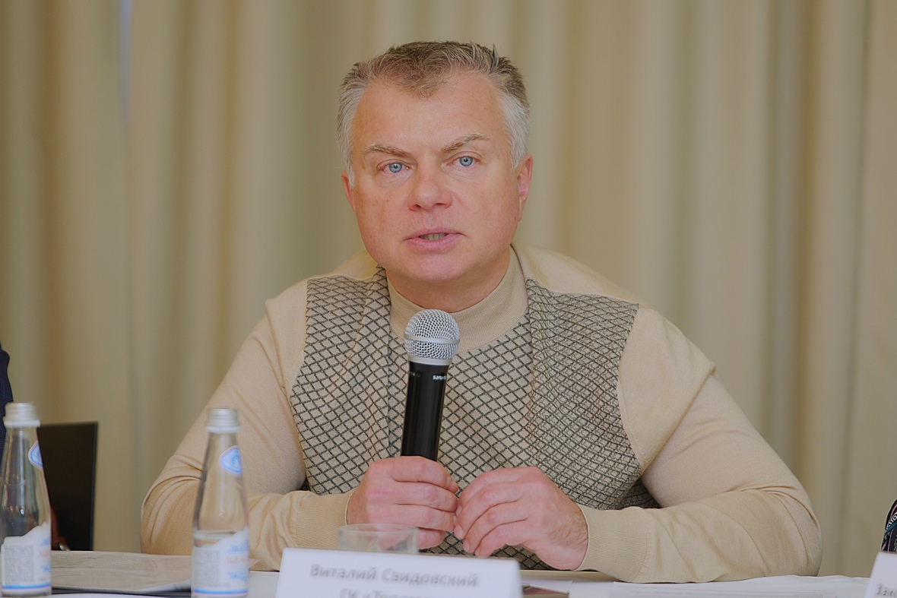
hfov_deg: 13.7
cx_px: 448
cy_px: 299
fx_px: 3738
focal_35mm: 150
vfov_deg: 9.2
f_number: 2.8
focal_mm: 150
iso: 320
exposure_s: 1/125
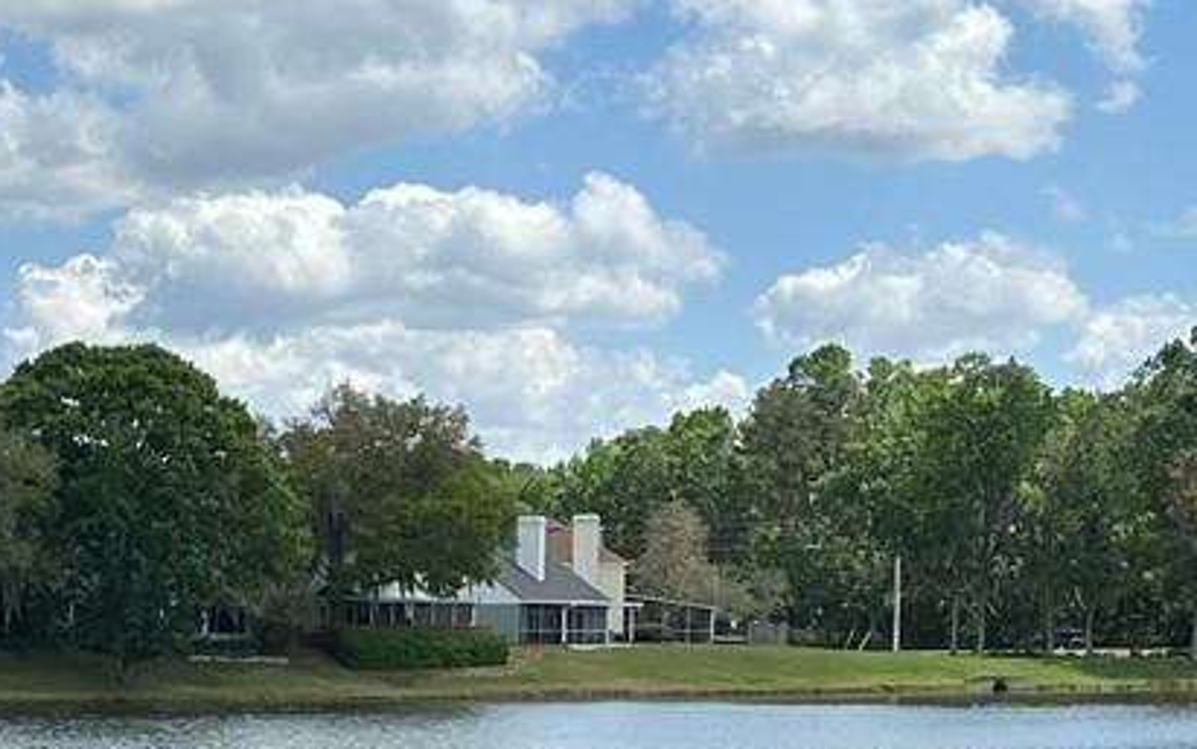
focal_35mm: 99
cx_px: 172
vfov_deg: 12.7
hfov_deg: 20.7
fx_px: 3230
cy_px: 1026
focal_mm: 6.86
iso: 80
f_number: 1.78
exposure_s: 1/4762
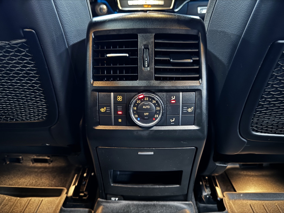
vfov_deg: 56.8
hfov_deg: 71.6
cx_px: 142
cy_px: 106
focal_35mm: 24
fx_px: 197
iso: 1250
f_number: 1.78
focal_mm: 6.86
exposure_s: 1/9
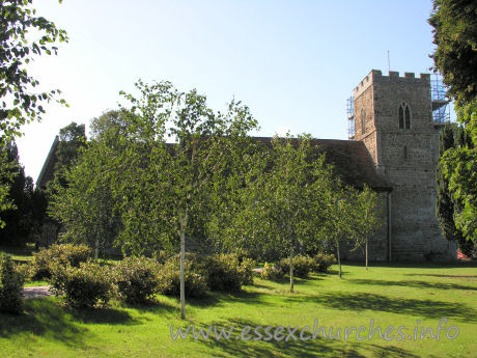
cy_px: 179
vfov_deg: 40.7
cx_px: 238
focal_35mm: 35
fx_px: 482
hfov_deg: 52.6
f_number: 5
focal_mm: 8.9
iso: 50
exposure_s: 1/180
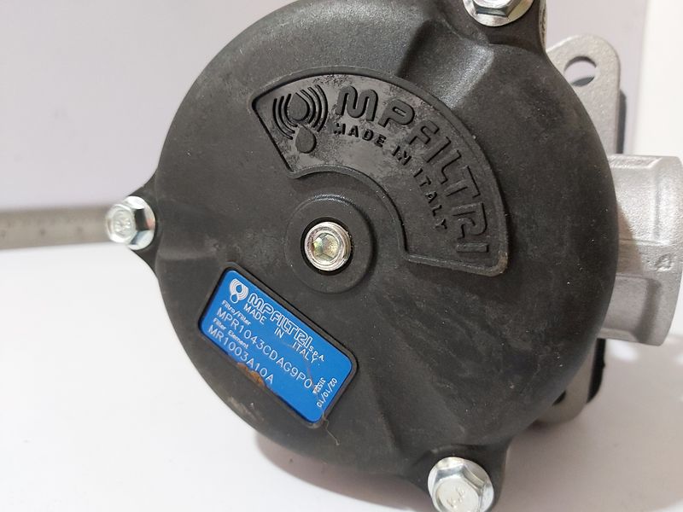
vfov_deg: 53.1
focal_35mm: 26
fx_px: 513
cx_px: 342
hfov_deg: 67.3
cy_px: 256
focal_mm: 3.92
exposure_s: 1/25
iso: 320
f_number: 1.7
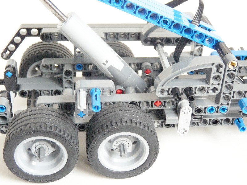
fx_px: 435
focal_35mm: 61
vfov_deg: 24.0
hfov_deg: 31.7
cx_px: 124
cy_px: 92
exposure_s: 1/13
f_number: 3.2
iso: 400
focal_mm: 10.8
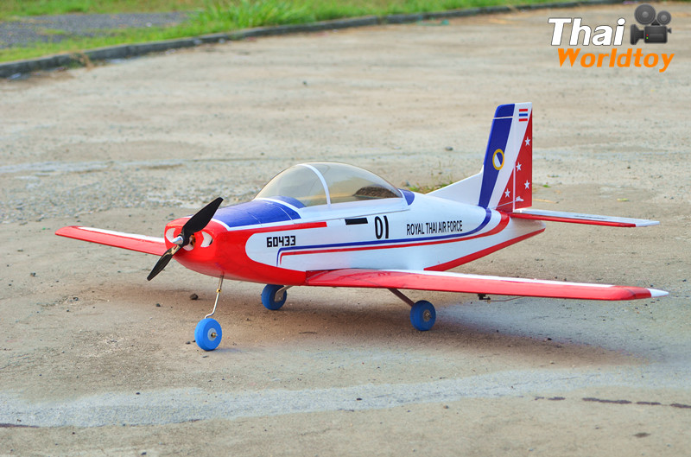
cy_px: 228
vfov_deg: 13.0
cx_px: 346
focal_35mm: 105
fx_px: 2010
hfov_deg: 19.5
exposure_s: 1/50
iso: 160
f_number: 5.6
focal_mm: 70
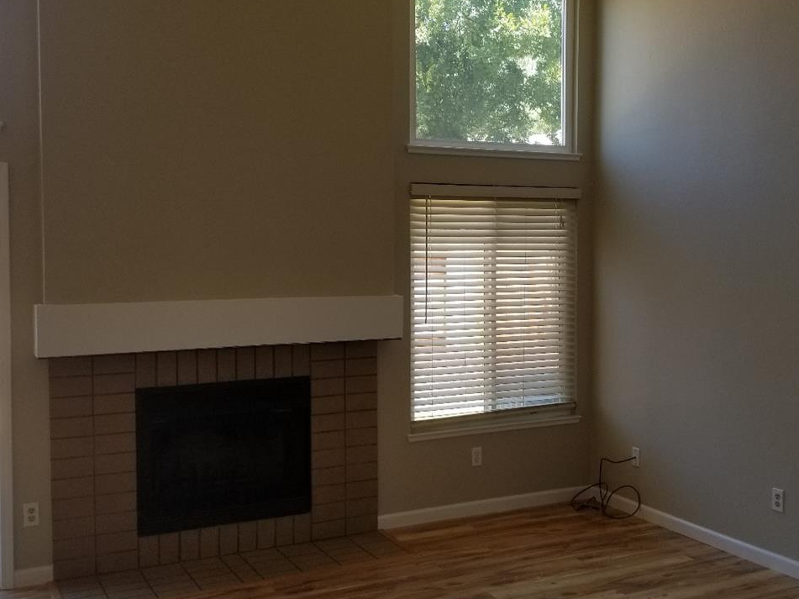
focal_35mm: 41
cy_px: 289
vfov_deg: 35.1
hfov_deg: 45.5
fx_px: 946
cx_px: 483
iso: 50
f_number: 1.7
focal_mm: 4.25
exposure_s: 1/166
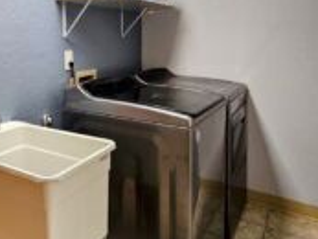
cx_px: 44
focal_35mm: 30
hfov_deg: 53.9
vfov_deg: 45.3
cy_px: 61
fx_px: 276
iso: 100
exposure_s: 1/60
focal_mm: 2.2
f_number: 2.2
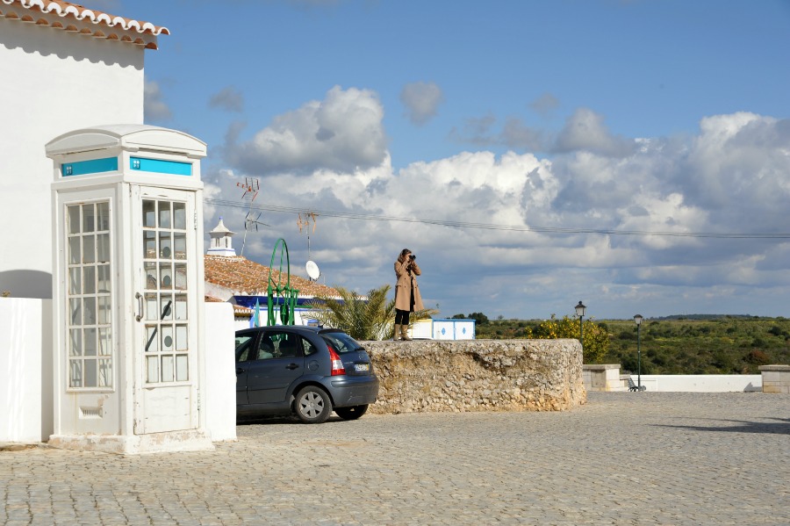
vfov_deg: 19.4
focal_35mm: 70
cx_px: 395
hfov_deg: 28.9
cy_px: 263
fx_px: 1535
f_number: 14
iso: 400
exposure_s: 1/800
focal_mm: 70
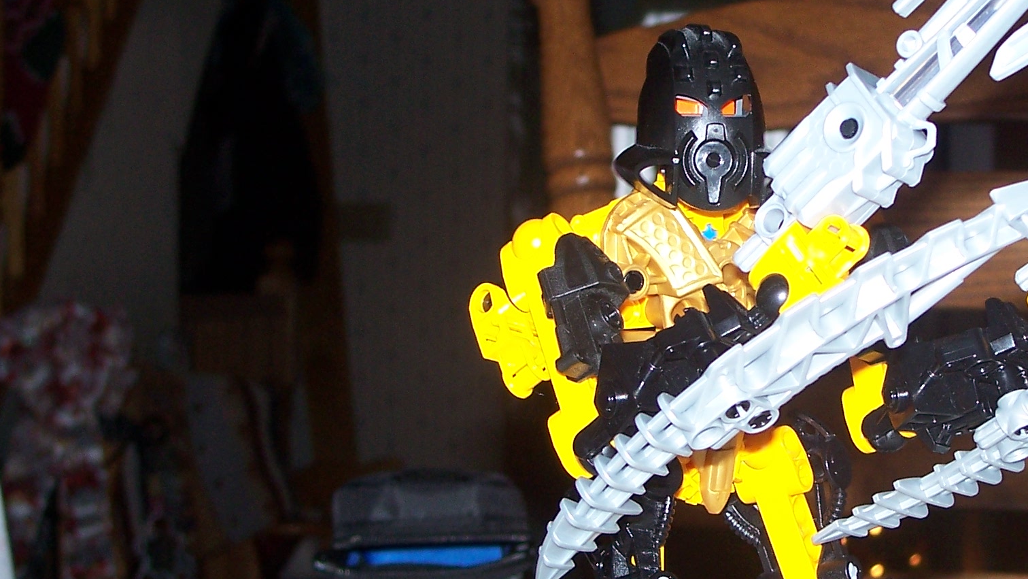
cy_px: 346
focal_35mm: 87
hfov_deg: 24.2
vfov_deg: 13.9
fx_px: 2372
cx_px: 767
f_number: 2.8
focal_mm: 7.8
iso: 125
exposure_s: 1/60
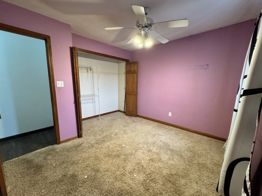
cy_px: 98
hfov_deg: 102.1
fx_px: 106
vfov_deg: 85.7
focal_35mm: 14
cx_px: 131
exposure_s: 1/60
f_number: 2.2
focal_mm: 2.22
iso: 400
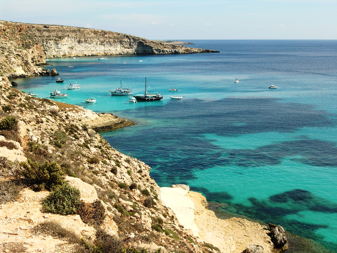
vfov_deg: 28.0
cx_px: 168
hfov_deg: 36.8
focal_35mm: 52
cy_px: 126
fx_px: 506
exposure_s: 1/126
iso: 50
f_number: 7.3
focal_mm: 13.2
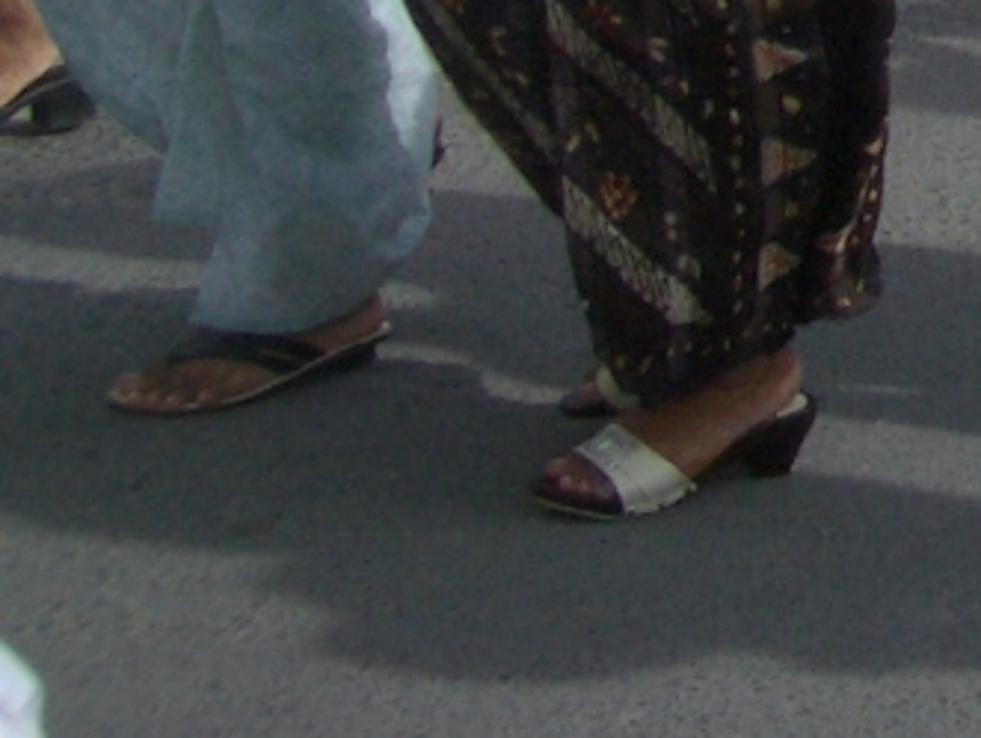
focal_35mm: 169
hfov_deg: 10.3
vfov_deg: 8.1
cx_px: 2288
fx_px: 4795
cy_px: -1037
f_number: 4.3
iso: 50
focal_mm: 5.8
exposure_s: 1/640
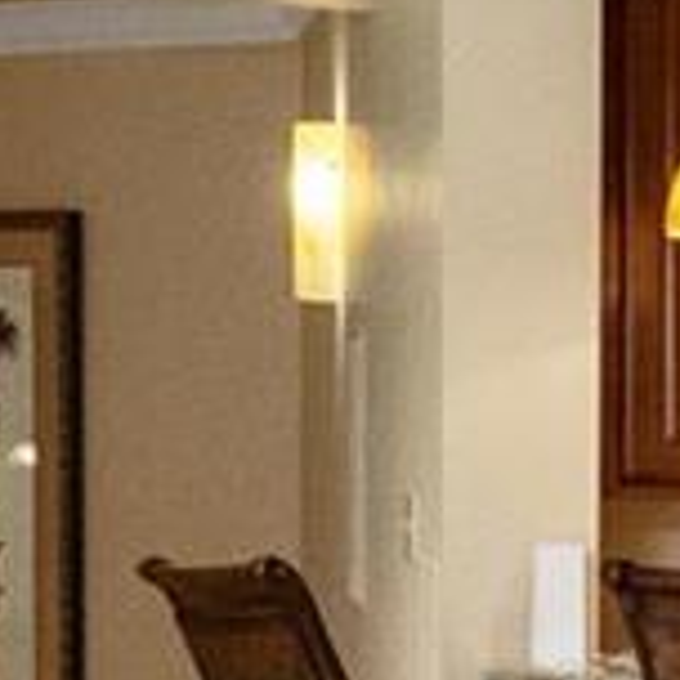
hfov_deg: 9.5
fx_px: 3178
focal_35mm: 143
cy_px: 635
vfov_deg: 12.1
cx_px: 2053
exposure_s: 1/3
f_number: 8
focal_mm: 8
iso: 640
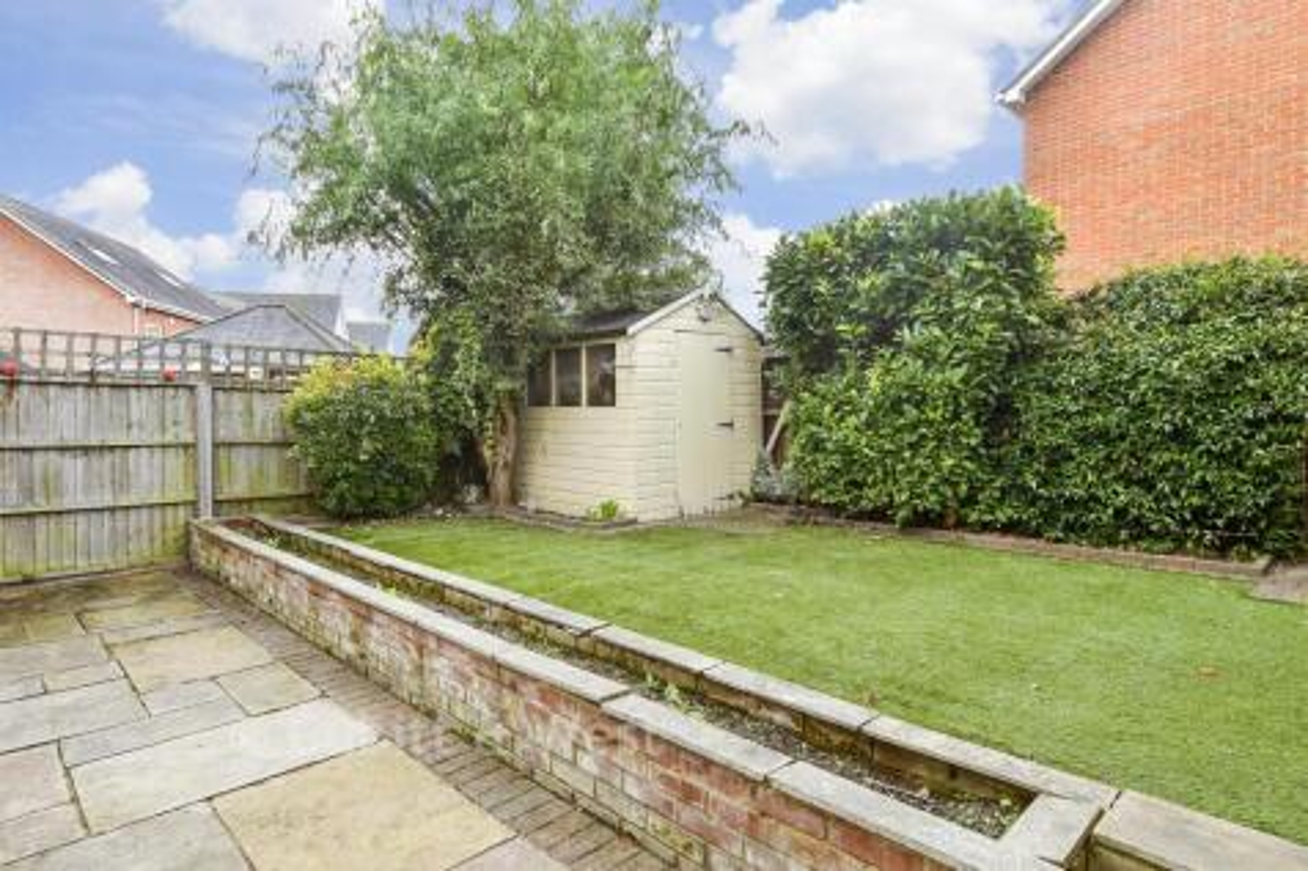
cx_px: 654
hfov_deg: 86.9
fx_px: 690
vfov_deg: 64.5
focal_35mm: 19
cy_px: 436
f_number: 8
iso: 160
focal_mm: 13
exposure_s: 1/100
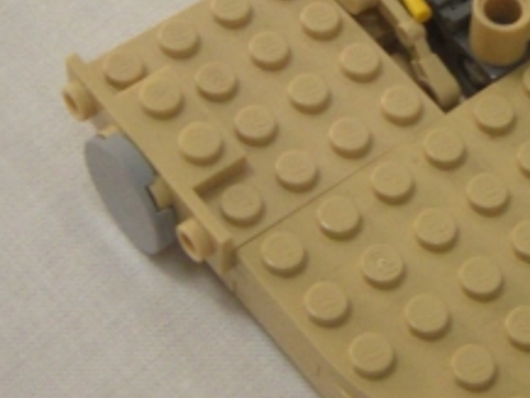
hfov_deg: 17.1
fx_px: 1716
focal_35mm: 112
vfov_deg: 13.1
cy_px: 34
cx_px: 562
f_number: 2.7
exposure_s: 1/50
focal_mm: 6.2
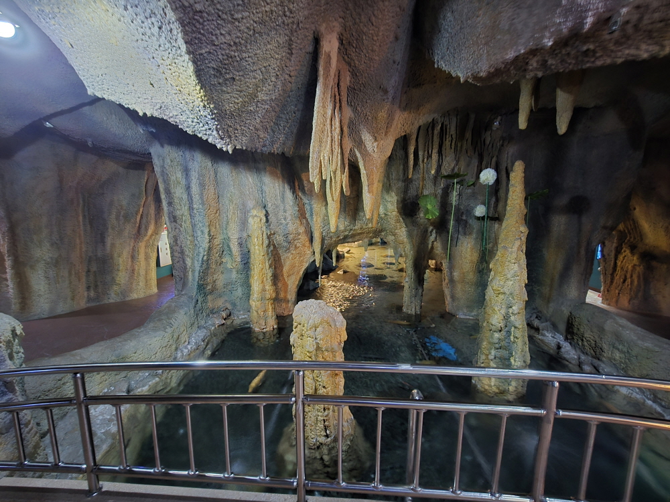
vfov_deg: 89.9
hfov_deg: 106.2
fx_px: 252
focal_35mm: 13
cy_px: 251
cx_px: 335
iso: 800
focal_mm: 2.2
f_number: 2.2
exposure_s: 1/8
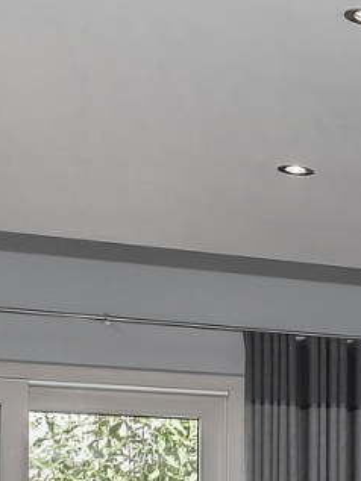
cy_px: 622
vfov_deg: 19.8
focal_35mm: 91
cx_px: 842
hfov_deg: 12.8
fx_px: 1264
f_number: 11
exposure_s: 1/125
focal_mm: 20
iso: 1100
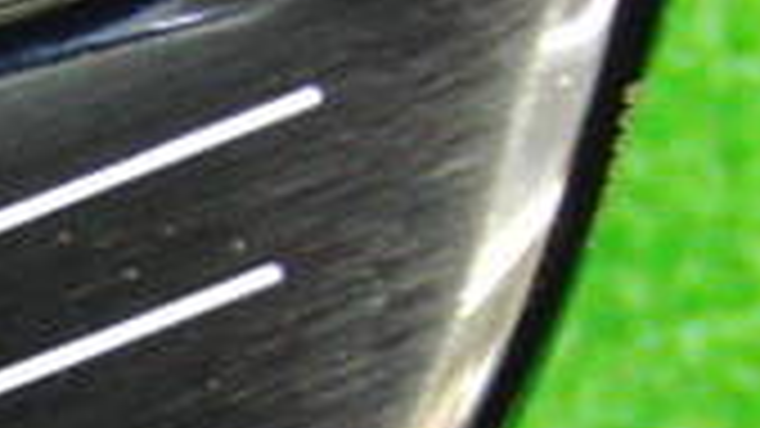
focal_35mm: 153
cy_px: 608
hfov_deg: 13.0
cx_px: -517
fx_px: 3083
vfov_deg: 7.8
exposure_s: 1/13
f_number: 3.6
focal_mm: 6.42
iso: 400
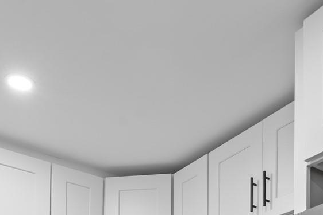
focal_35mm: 51
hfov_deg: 38.7
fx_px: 458
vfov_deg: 20.0
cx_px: 193
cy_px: 378
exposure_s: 1/3
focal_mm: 14
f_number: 10
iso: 500
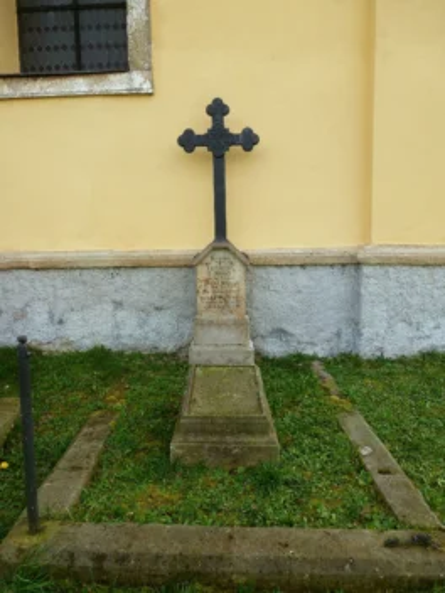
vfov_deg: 71.6
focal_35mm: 24
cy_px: 296
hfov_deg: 56.8
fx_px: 411
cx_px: 222
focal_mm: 4.3
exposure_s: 1/100
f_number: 3.3
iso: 100
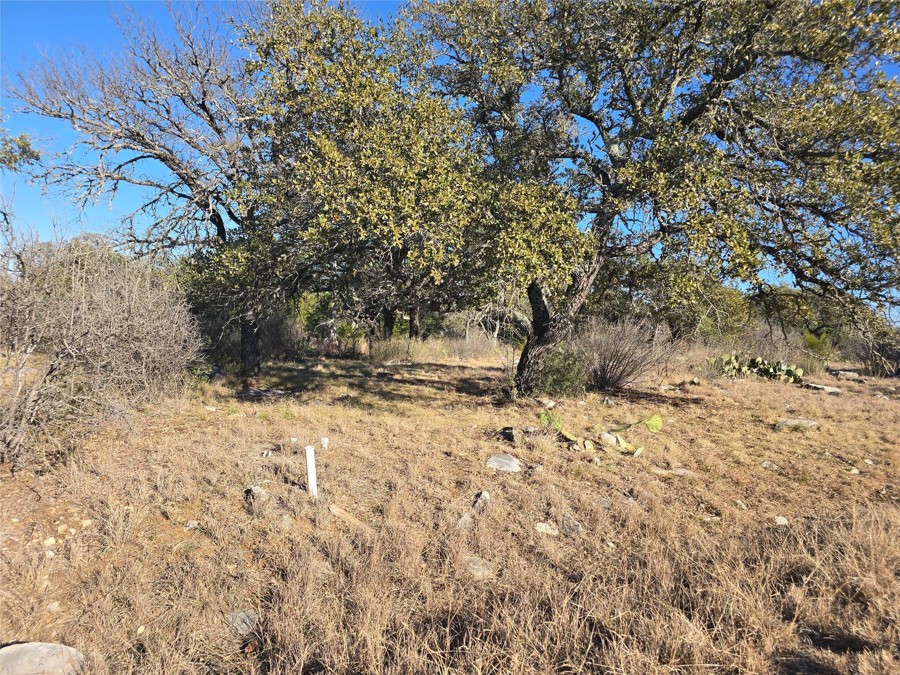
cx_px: 450
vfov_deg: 58.9
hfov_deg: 73.9
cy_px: 338
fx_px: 598
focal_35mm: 23
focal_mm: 6.3
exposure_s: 1/539
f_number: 1.7
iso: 12
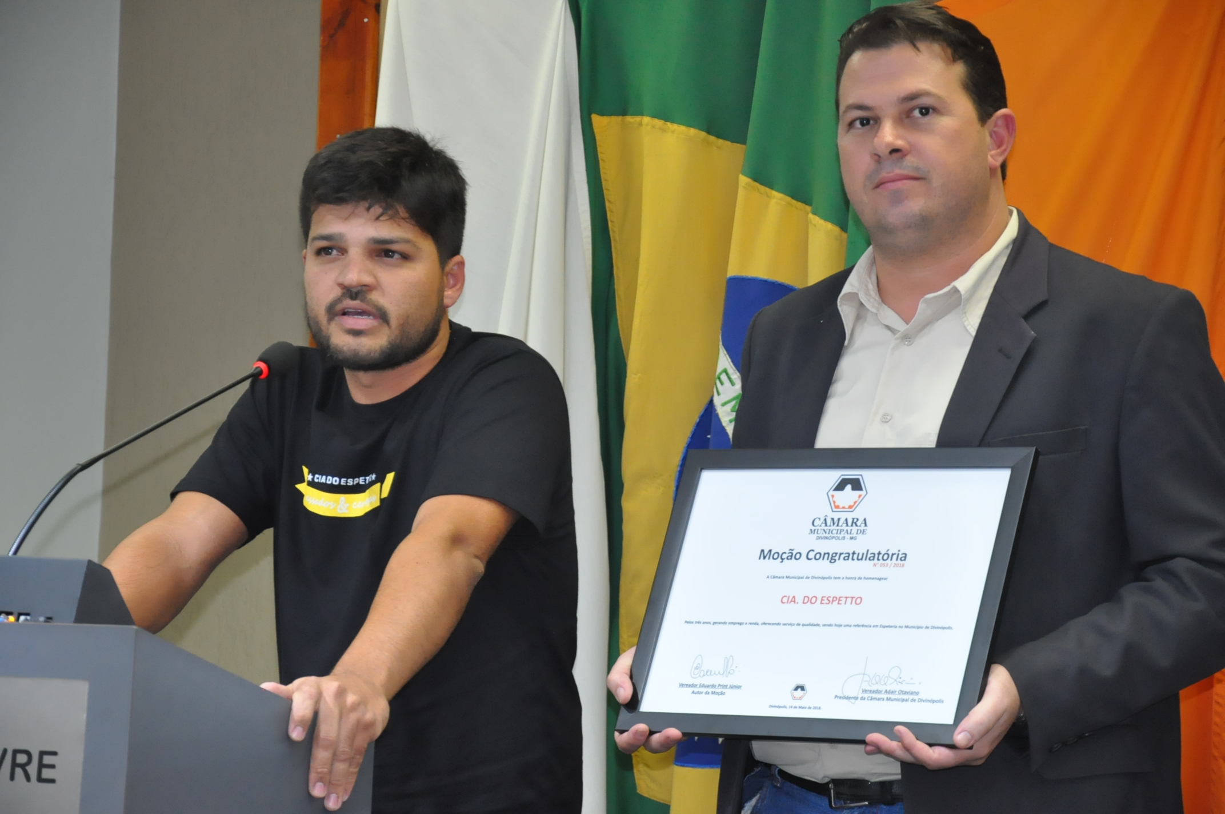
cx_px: 612
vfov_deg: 10.7
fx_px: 4333
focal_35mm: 128
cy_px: 407
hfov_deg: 16.1
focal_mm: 85
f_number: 5.6
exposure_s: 1/60
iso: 2000
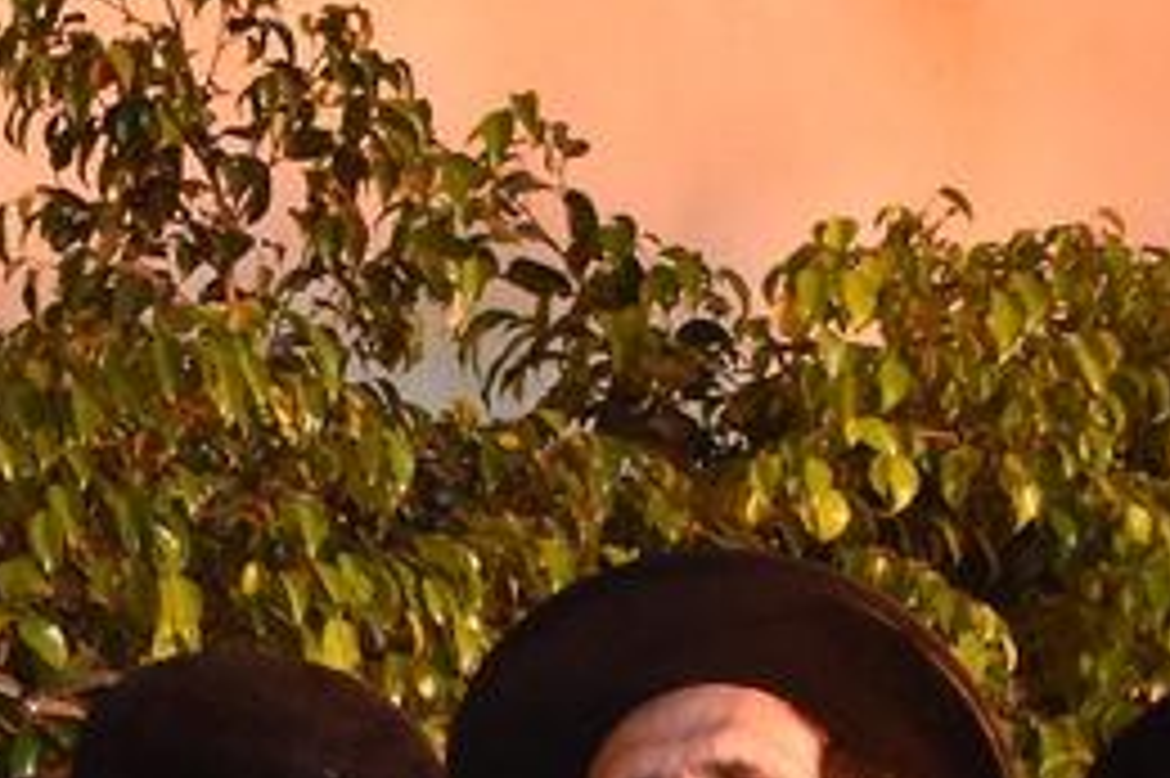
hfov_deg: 11.5
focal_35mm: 178
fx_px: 5781
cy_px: 1180
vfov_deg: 7.6
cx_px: 90
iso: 2500
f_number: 5.6
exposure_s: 1/60
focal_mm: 22
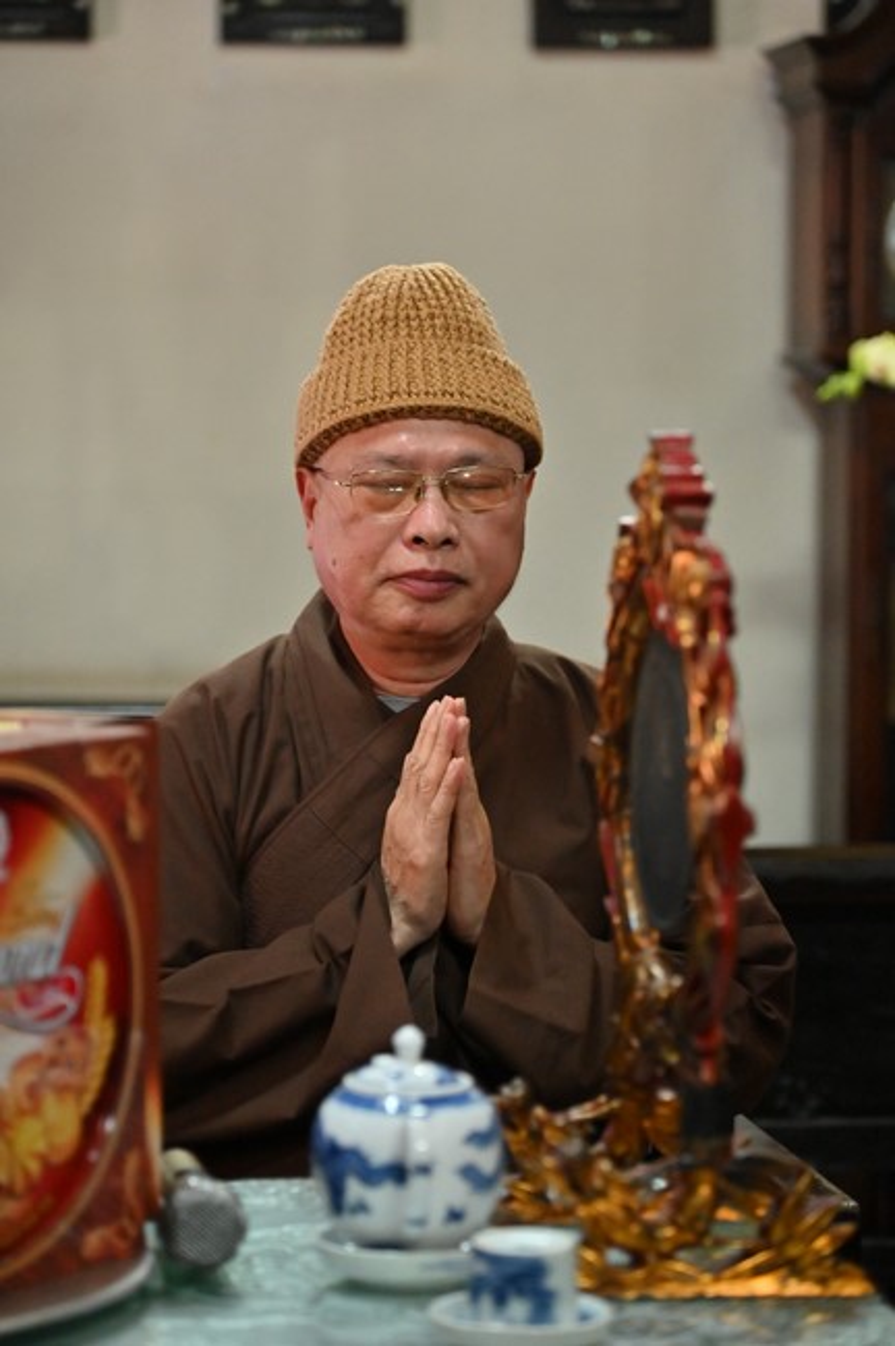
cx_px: 448
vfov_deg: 17.1
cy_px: 673
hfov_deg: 11.4
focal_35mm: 120
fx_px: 4484
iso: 4000
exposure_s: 1/100
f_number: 4
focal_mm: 120
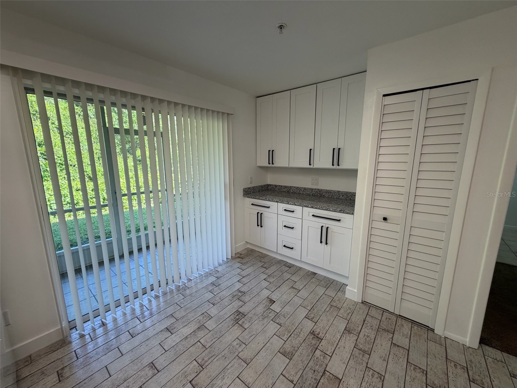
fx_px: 209
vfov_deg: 85.7
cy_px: 194
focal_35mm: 14
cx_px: 258
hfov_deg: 102.1
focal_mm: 2.22
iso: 125
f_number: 2.2
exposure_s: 1/120
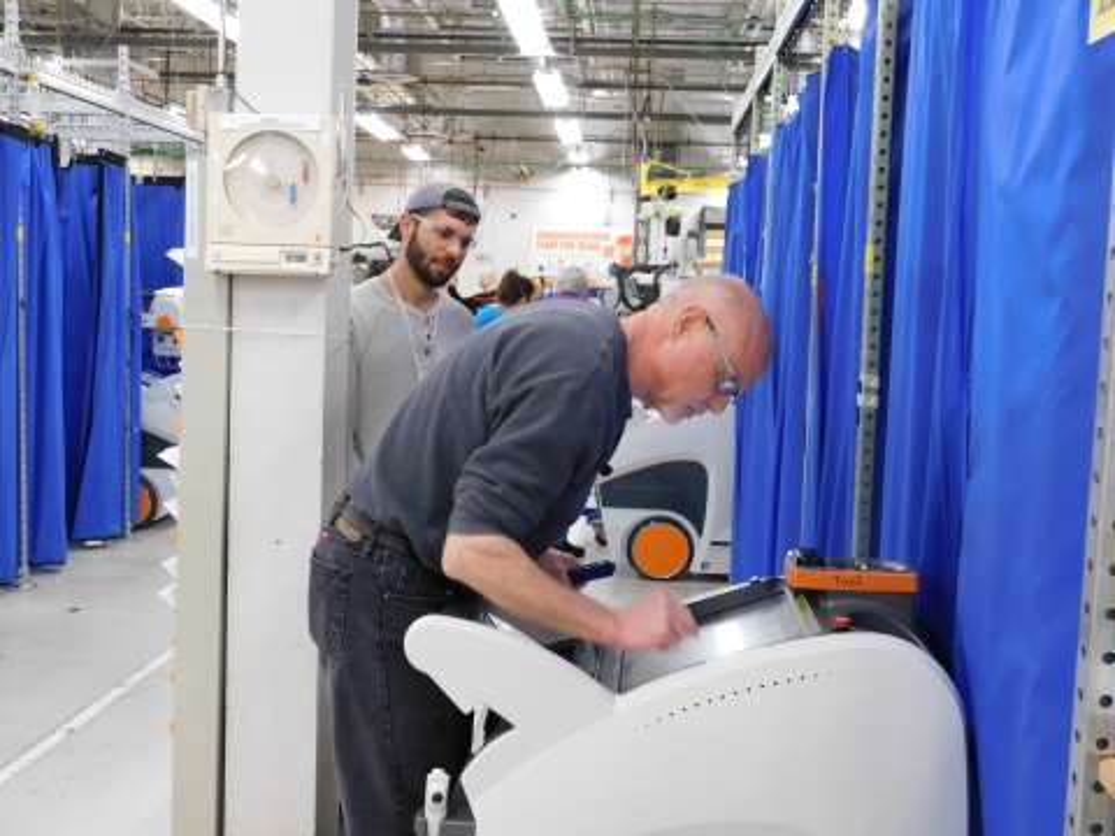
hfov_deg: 46.8
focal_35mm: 40
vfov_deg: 36.0
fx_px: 1288
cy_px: 418
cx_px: 558
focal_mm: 7.1
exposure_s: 1/25
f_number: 3.6
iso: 400
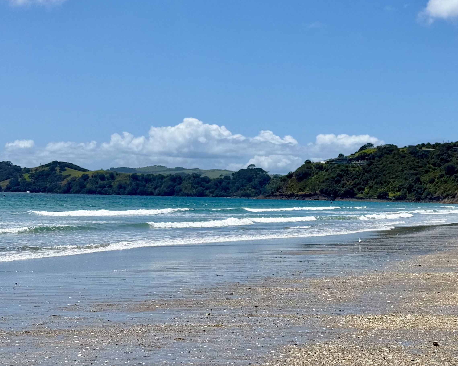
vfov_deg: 18.5
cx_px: 348
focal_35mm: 83
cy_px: 225
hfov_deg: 22.8
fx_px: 1125
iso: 64
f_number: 1.78
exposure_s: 1/8772
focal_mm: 6.76
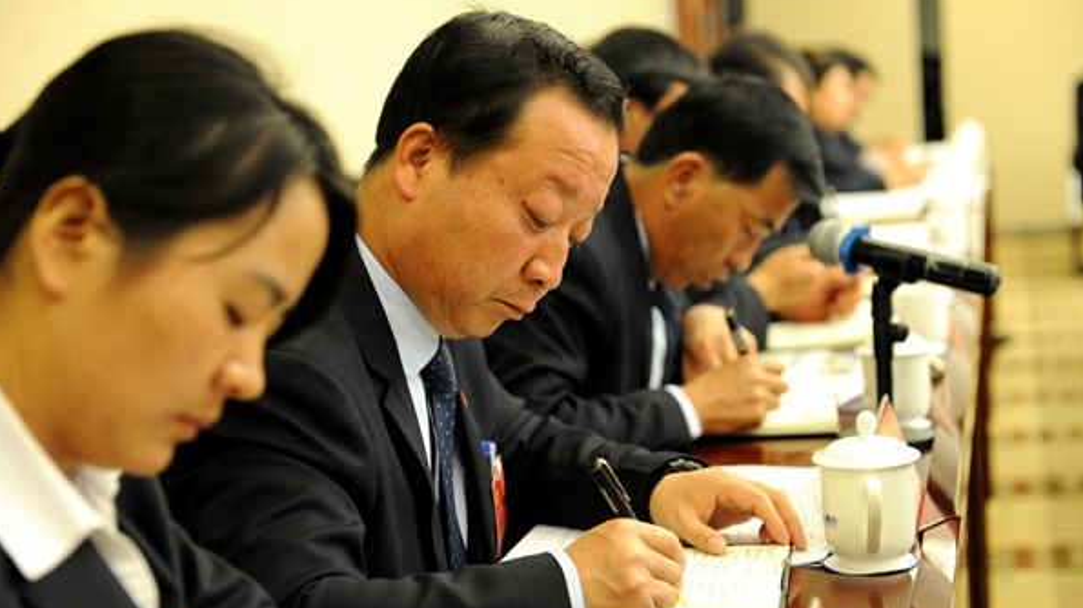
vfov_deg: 16.3
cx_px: 541
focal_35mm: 74
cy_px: 320
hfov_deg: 28.6
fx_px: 2124
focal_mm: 70
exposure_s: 1/50
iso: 800
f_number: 3.5
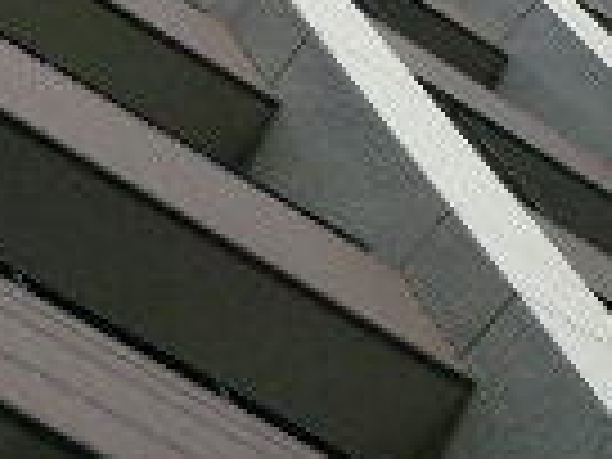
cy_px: -162
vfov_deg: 10.9
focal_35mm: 132
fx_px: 2334
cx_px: -608
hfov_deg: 13.0
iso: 100
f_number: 8
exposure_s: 1/320
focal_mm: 4.6
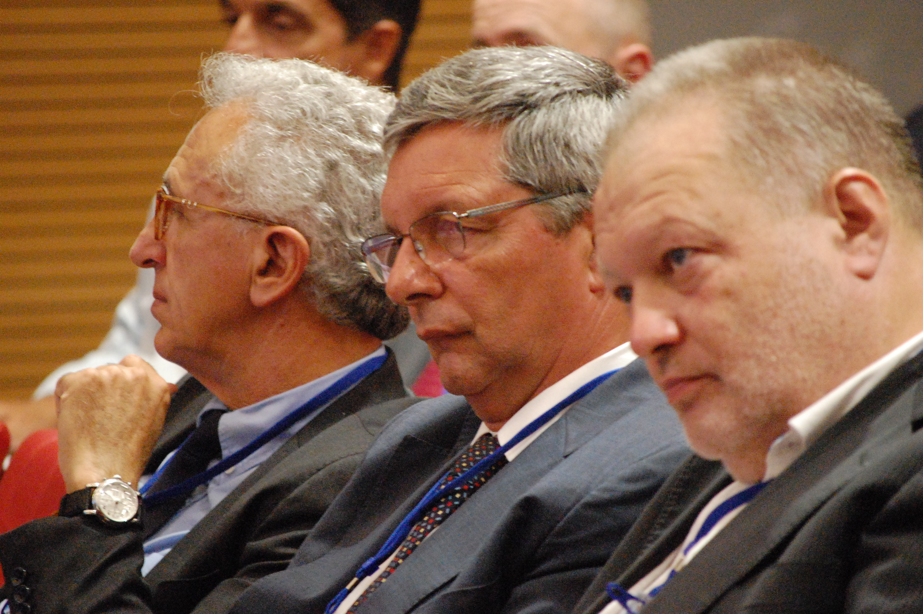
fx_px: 7685
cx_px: 462
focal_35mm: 300
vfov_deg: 4.6
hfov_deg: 6.9
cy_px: 307
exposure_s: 1/40
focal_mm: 200
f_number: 5.6
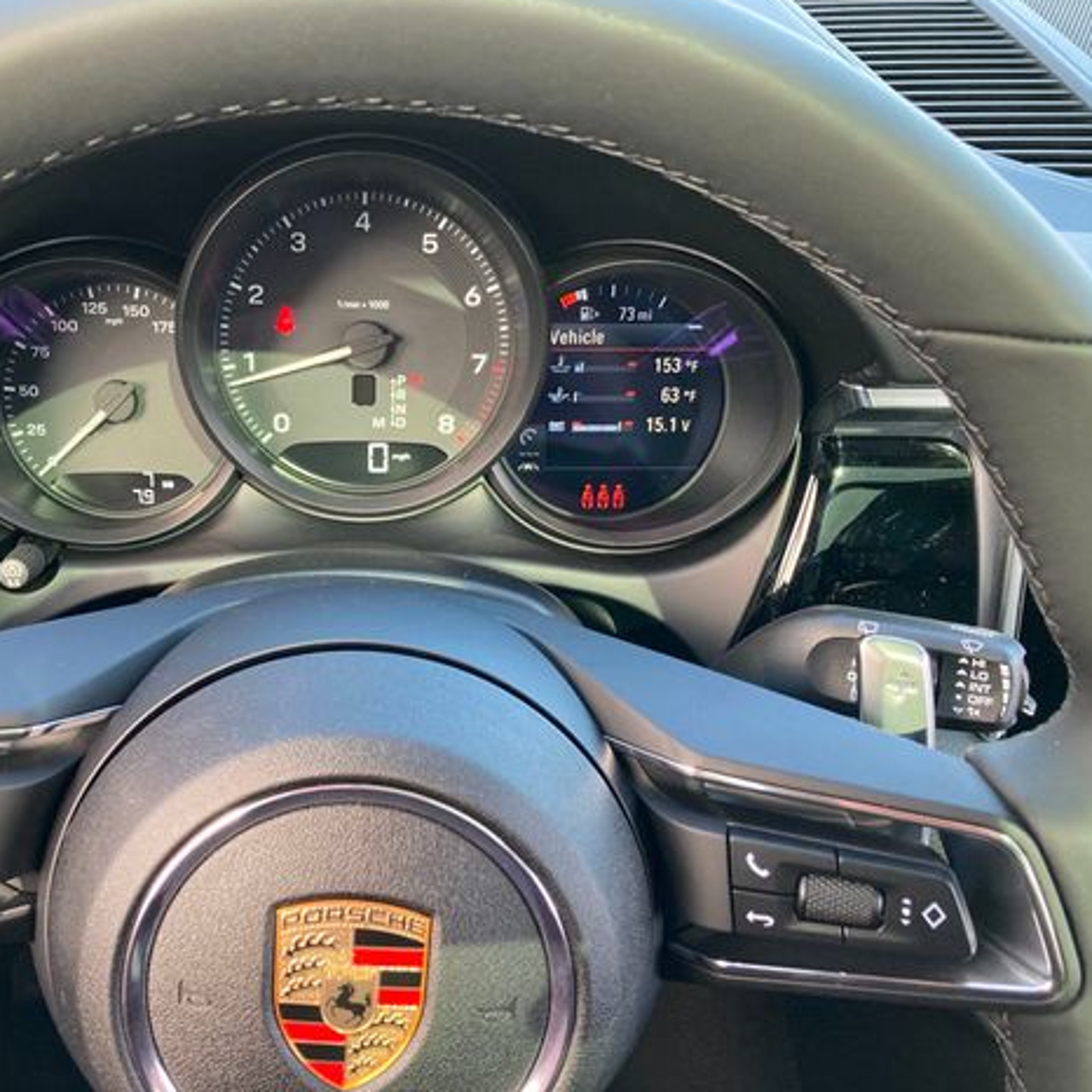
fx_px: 1213
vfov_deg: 48.4
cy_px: 532
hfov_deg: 47.9
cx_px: 389
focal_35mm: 34
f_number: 1.8
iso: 80
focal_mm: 3.99
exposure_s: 1/103
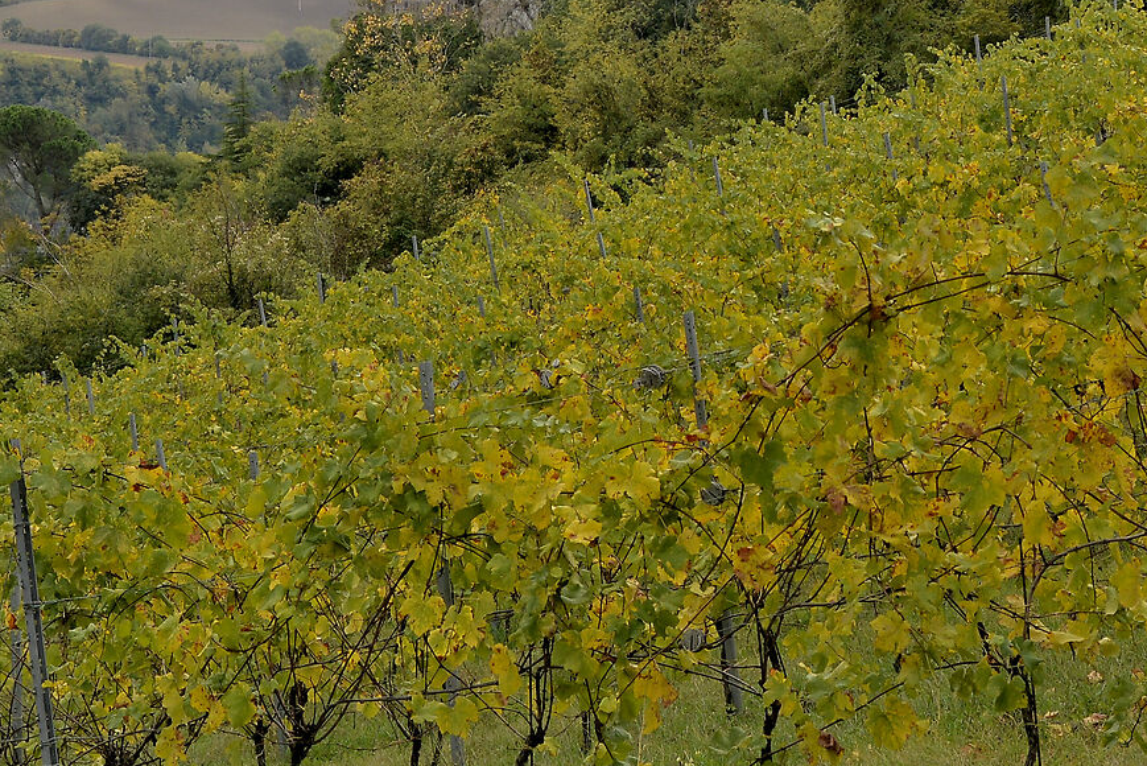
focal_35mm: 105
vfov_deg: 12.9
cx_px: 824
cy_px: 30
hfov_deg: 19.3
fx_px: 3346
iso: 200
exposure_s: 1/250
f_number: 9
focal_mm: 38
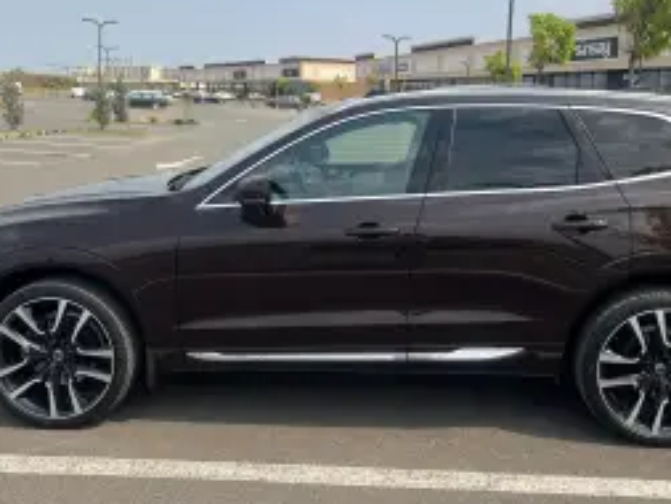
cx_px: 374
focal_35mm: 37
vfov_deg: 38.2
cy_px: 159
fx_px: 718
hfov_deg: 50.0
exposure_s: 1/4115
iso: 50
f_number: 1.5
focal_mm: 5.7
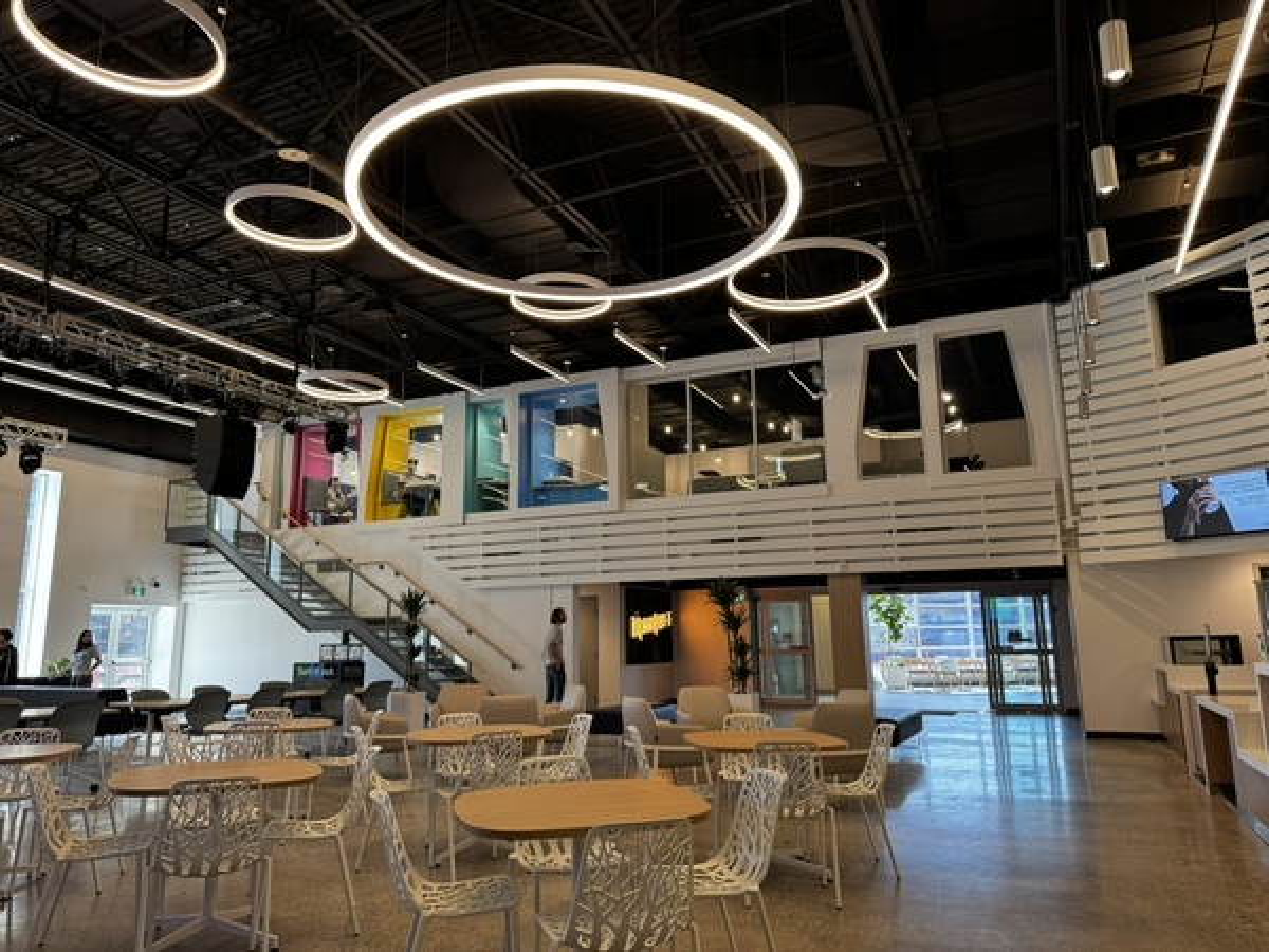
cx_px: 634
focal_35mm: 24
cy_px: 476
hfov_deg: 71.6
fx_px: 880
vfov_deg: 56.8
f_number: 1.78
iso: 125
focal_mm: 6.76
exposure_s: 1/120
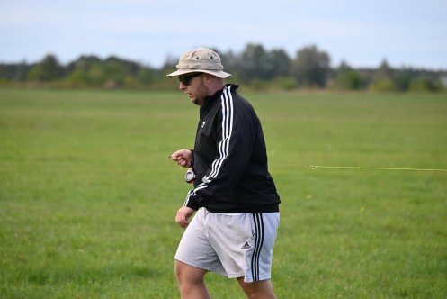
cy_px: 150
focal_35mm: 230
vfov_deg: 6.0
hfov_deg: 8.9
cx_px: 224
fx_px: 2857
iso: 640
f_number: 5.6
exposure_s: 1/1000
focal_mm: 230
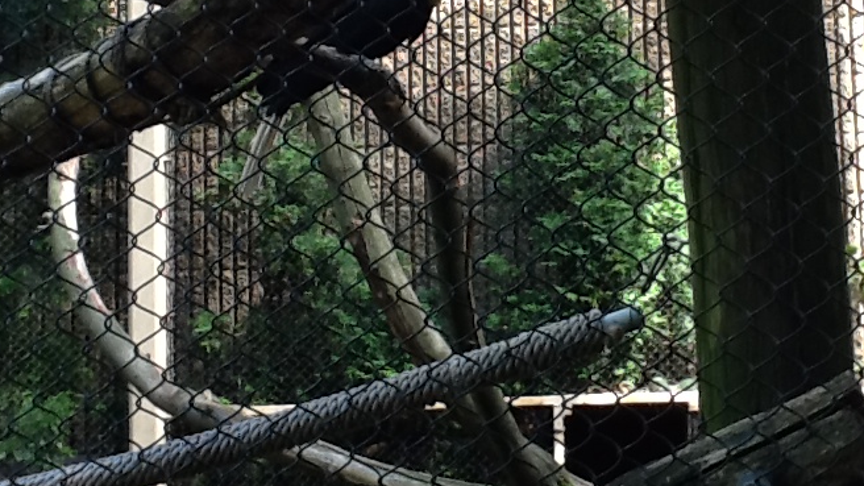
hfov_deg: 40.3
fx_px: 1168
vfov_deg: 23.2
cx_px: 541
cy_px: 104
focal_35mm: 51
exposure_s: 1/60
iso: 80
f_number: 2.4
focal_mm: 2.03
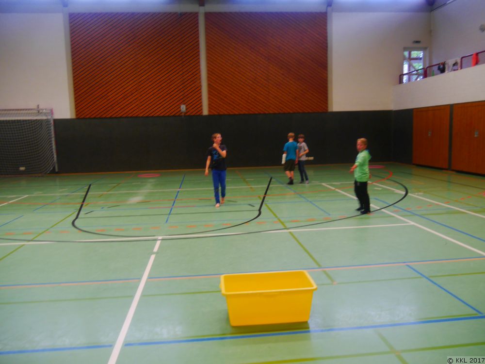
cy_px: 182
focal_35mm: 30
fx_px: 420
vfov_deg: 46.8
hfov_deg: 60.0
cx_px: 242
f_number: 3.6
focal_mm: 15
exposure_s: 1/60
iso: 640
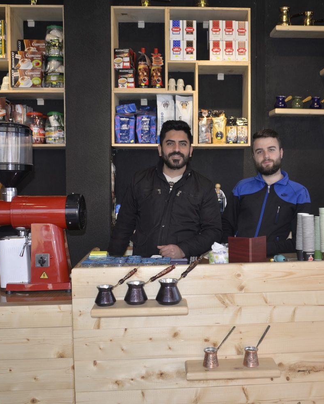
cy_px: 199
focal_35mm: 40
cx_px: 207
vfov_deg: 45.8
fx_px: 479
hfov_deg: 37.1
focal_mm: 28
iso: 100
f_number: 4
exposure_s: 1/200
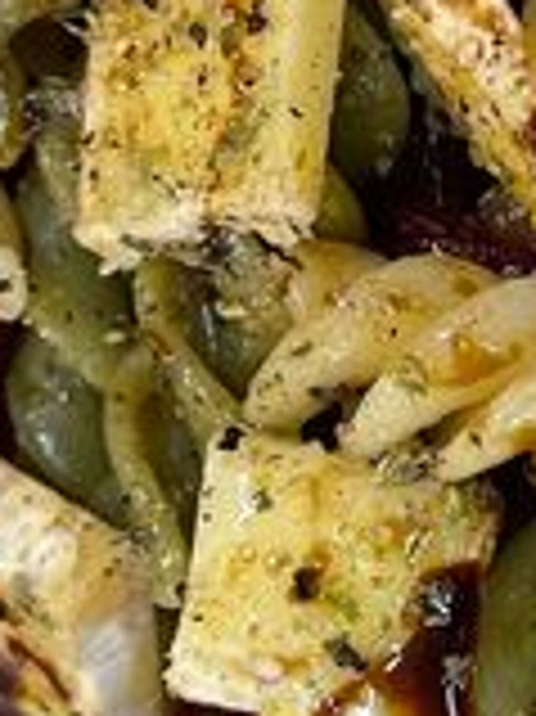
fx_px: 1447
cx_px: 658
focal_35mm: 70
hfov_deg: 19.6
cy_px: 263
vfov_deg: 27.7
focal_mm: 5.1
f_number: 1.6
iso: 160
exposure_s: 1/50
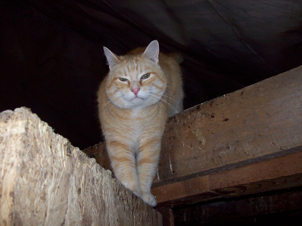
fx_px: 314
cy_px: 113
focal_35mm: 36
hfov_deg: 51.4
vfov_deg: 39.6
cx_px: 151
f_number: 2.7
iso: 80
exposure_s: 1/64
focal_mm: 6
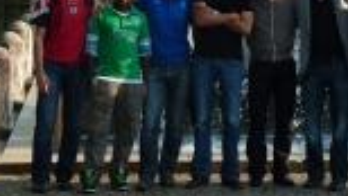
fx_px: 1025
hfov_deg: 19.3
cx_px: 149
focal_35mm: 111
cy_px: -74
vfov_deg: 10.7
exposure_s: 1/250
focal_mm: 5.7
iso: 80
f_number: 4
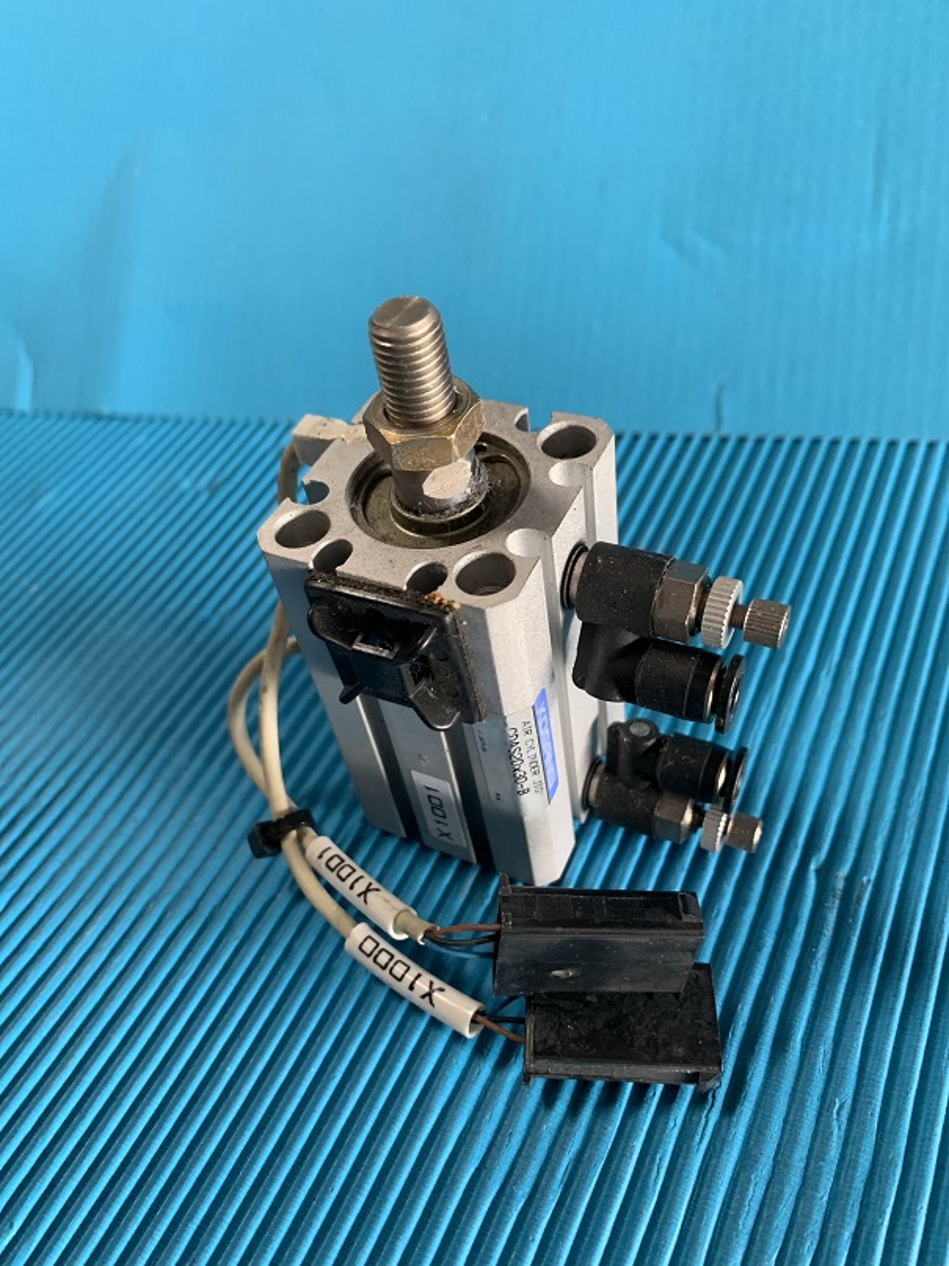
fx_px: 951
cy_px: 633
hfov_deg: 53.1
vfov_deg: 67.3
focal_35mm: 26
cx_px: 474
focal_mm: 4.25
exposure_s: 1/60
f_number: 1.8
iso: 200
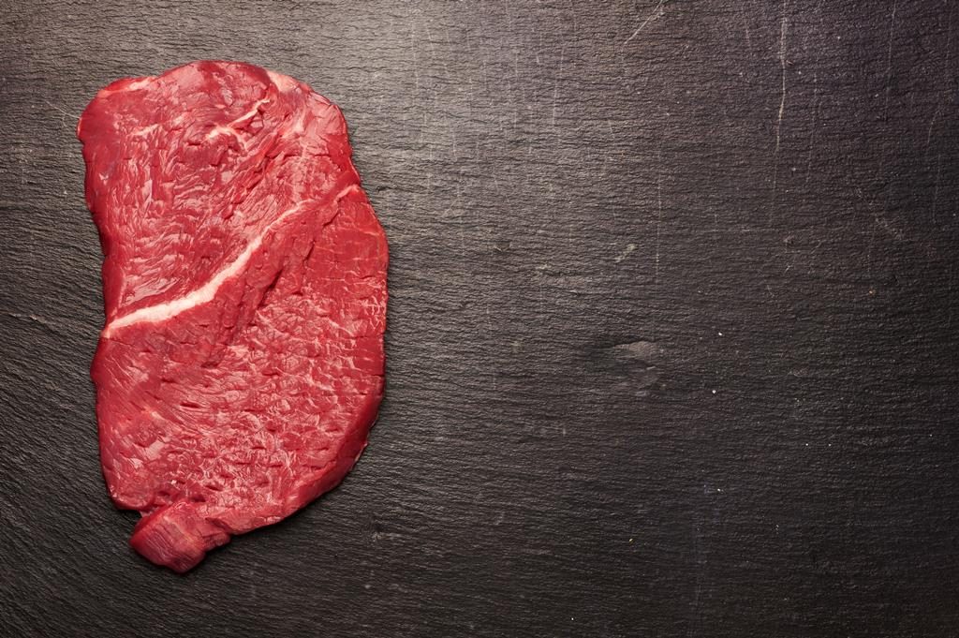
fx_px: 2795
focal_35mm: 105
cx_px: 480
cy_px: 319
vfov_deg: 13.0
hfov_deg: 19.5
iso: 200
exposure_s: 1/125
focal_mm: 105
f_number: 13
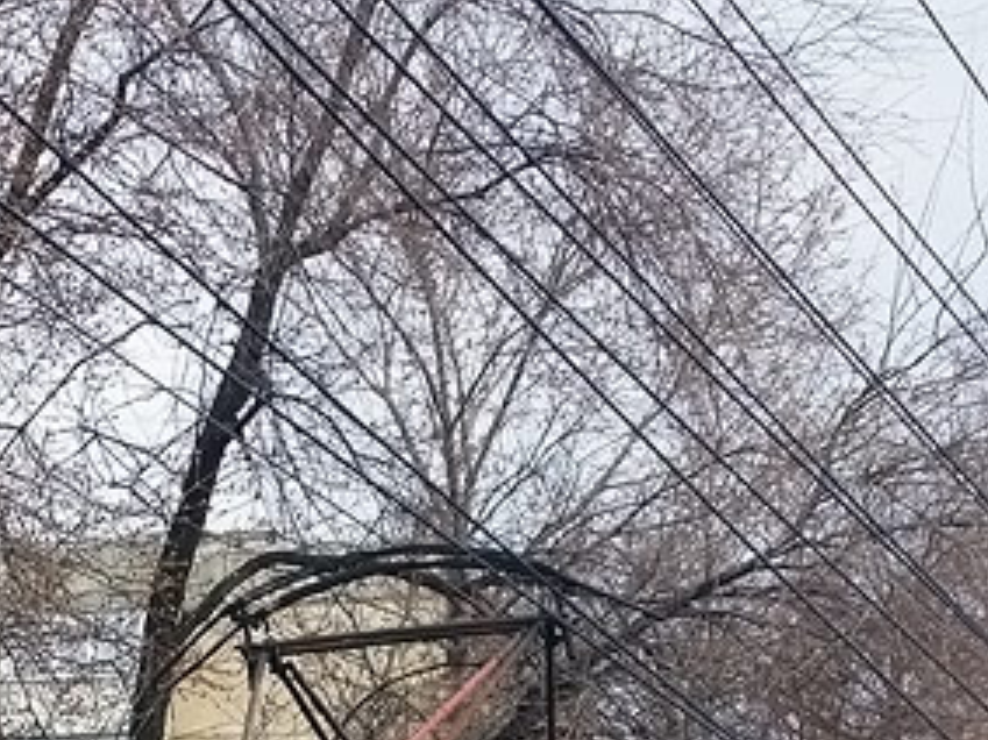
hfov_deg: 13.0
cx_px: 154
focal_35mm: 151
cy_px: 1215
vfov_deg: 9.5
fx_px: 4308
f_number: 4
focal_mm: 13.58
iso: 125
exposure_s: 1/500
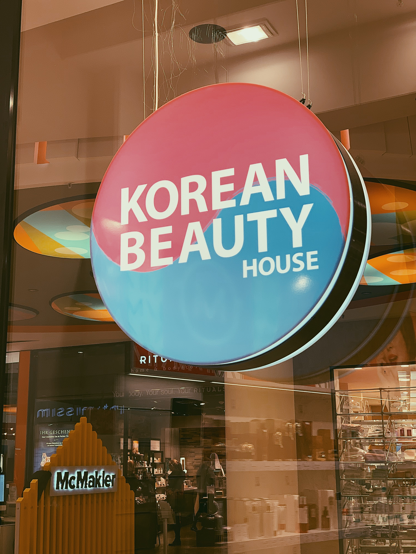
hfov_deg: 28.0
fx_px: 833
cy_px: 277
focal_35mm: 52
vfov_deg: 36.8
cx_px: 208
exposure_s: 1/120
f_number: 2.4
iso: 50
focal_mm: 6
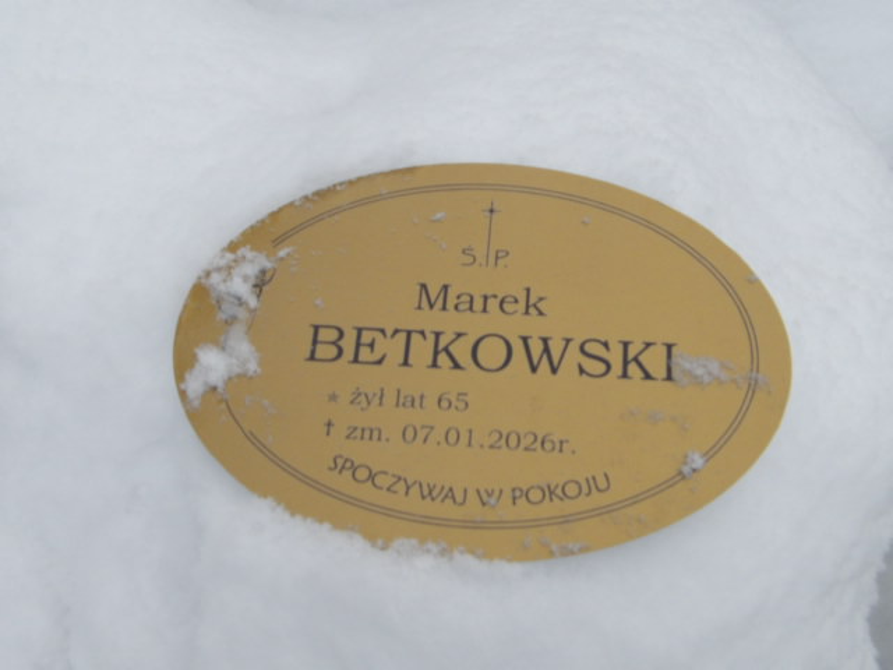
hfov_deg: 44.8
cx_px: 446
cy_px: 335
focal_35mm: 42
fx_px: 1083
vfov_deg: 34.3
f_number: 13.1
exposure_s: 1/60
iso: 345
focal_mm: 7.6
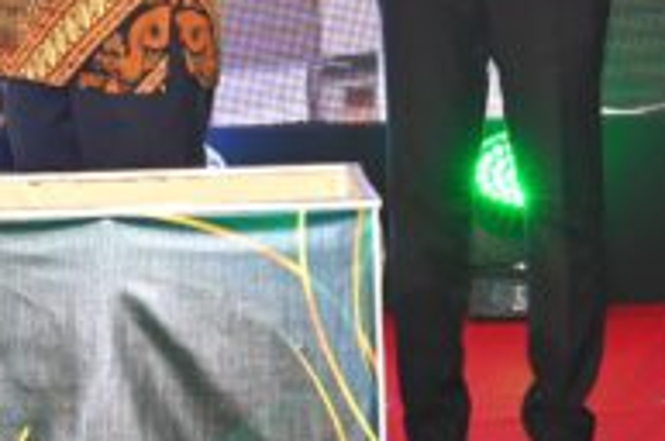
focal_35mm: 191
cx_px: 83
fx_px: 3522
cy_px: -152
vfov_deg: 7.1
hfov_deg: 10.7
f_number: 9
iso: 2000
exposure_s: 1/161
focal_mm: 48
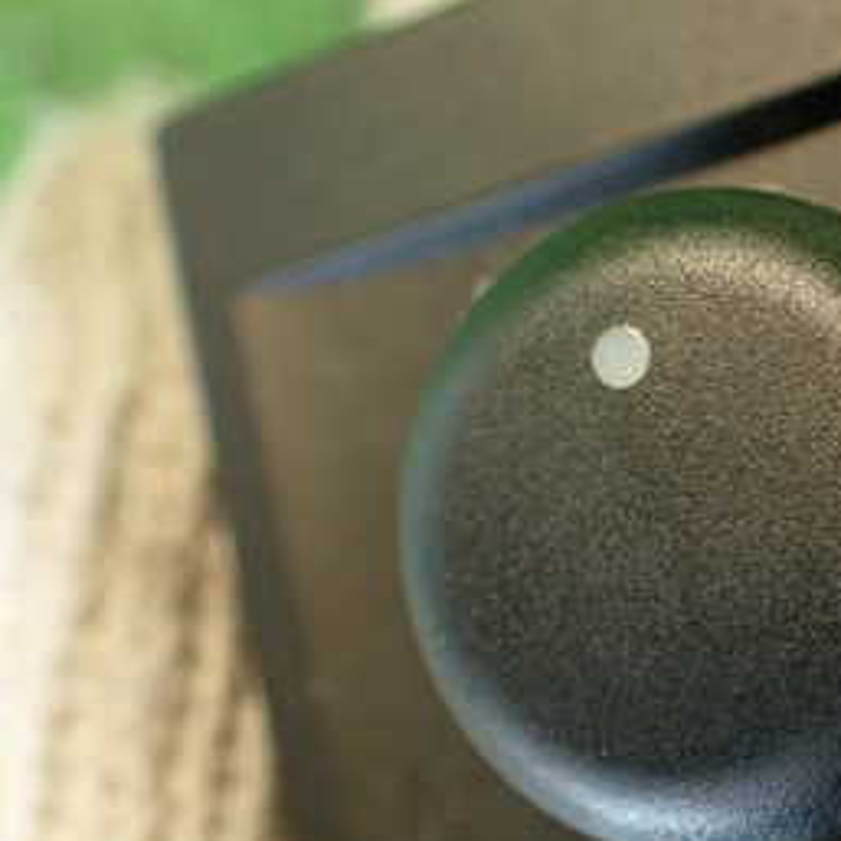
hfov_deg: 25.2
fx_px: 1814
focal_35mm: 66
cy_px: 393
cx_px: 772
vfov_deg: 26.1
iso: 400
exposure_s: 1/30
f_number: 2.4
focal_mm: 5.79
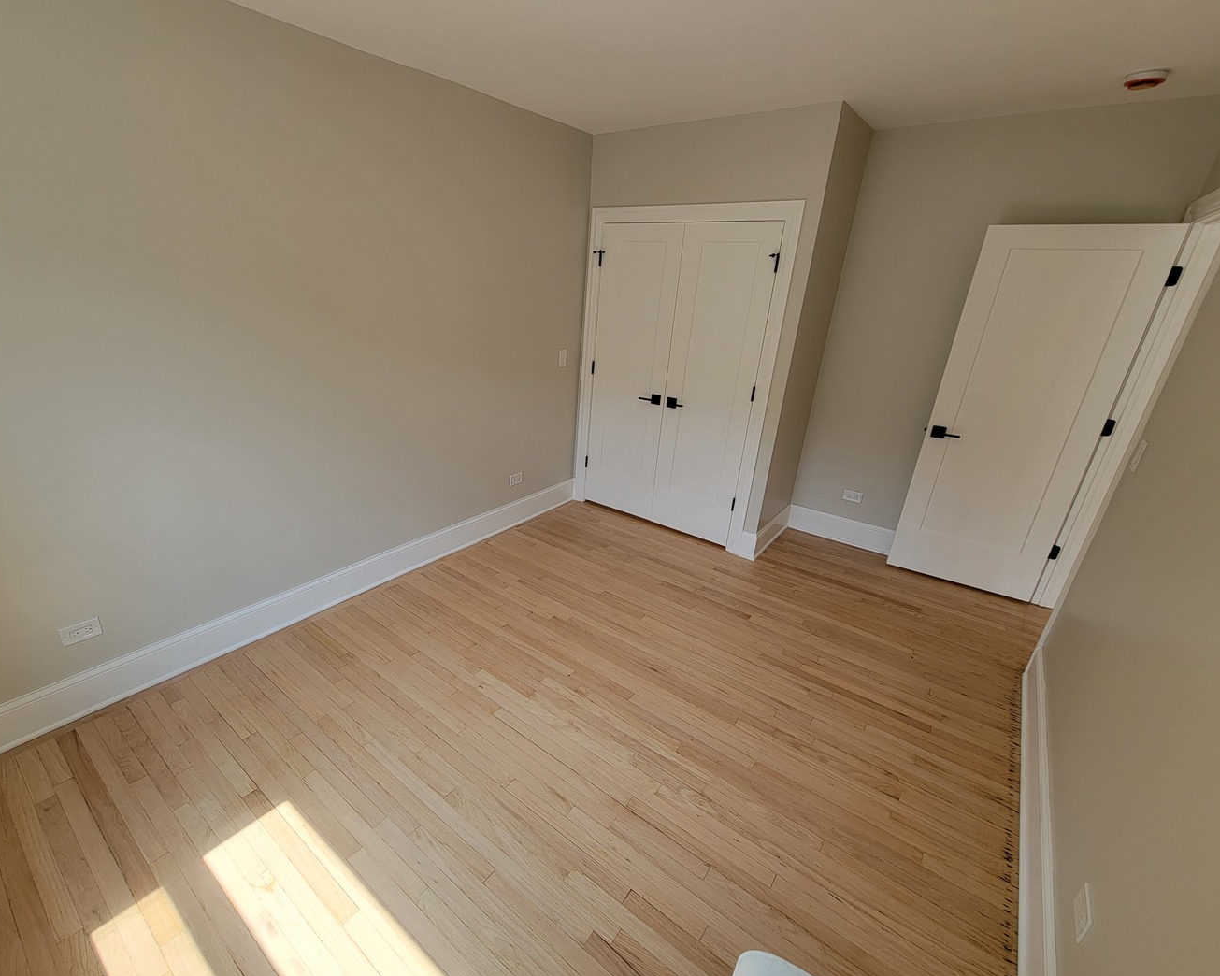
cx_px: 555
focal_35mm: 14
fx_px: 506
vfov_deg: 88.0
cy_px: 496
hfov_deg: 100.4
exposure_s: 1/135
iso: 50
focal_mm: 2.2
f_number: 2.2
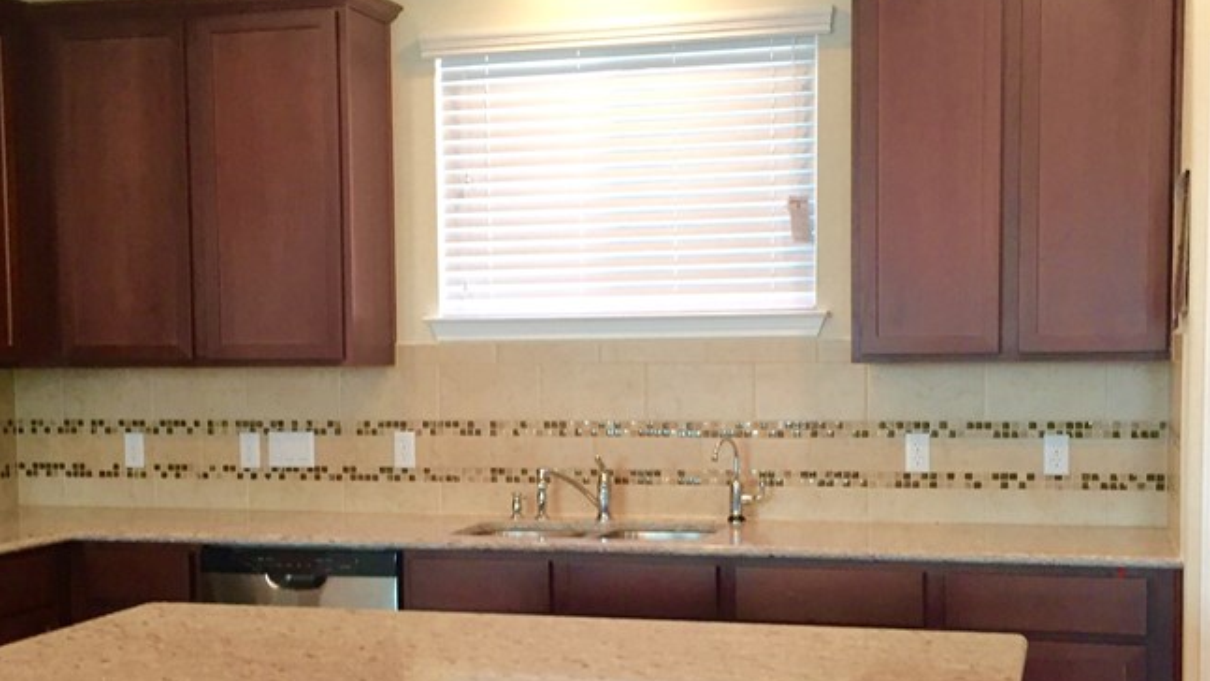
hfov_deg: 41.3
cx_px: 640
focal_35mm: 50
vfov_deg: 23.8
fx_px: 1604
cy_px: 453
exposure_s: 1/30
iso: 100
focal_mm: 4.15
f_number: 2.2
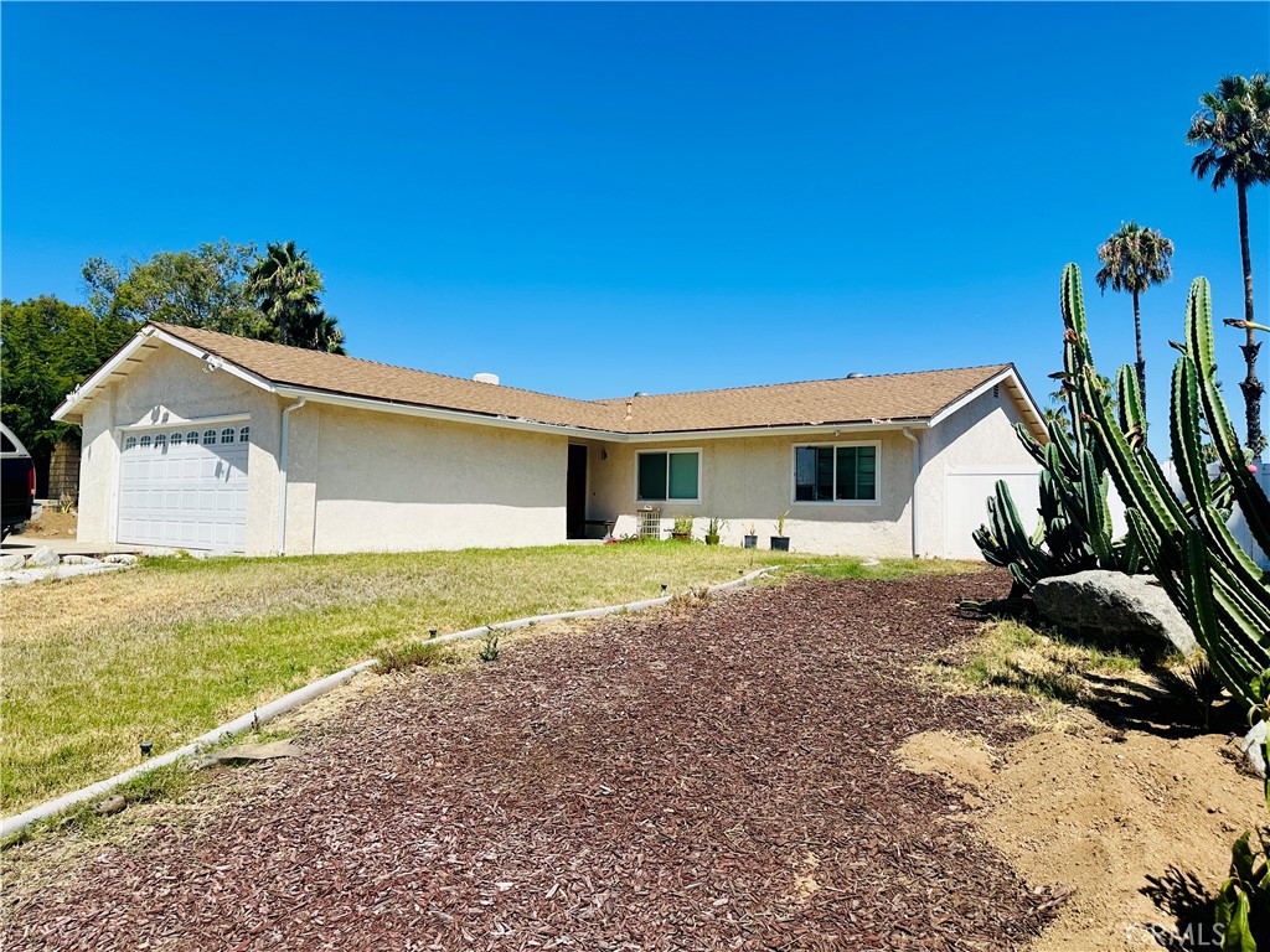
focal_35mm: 24
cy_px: 476
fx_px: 881
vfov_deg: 56.8
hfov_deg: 71.6
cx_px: 635
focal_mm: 6.86
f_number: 1.78
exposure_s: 1/5848
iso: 80
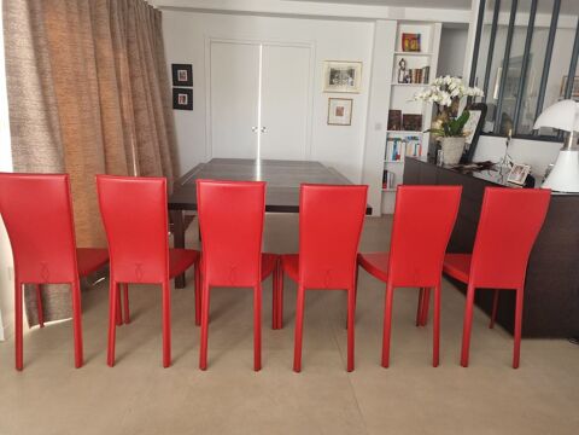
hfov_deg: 67.3
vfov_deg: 53.1
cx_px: 290
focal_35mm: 26
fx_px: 435
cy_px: 218
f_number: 1.8
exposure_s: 1/100
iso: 160
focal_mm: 5.4
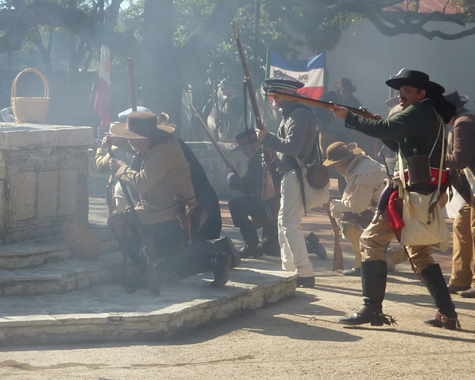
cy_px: 190
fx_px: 1560
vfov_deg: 13.9
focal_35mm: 111
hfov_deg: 17.3
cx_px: 244
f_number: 3.9
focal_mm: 9.7
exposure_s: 1/400
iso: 80
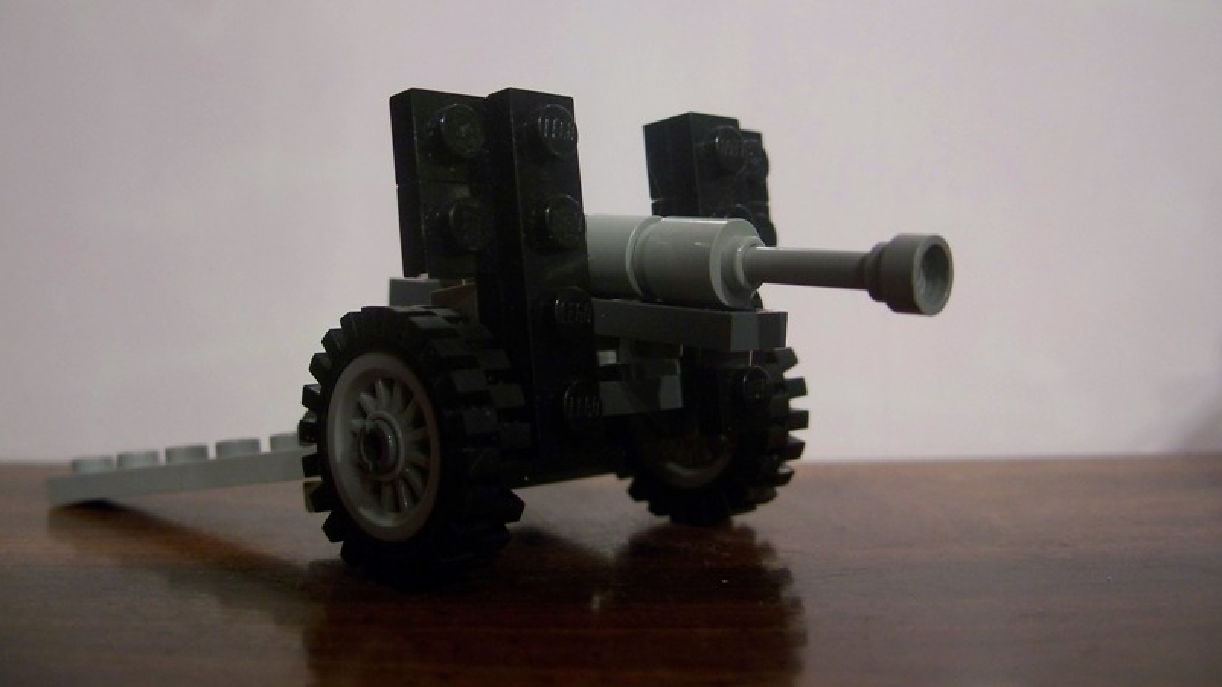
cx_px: 614
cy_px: 289
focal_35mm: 41
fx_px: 1328
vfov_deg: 29.0
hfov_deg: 49.4
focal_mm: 7.8
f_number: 2.8
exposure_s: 1/8
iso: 200
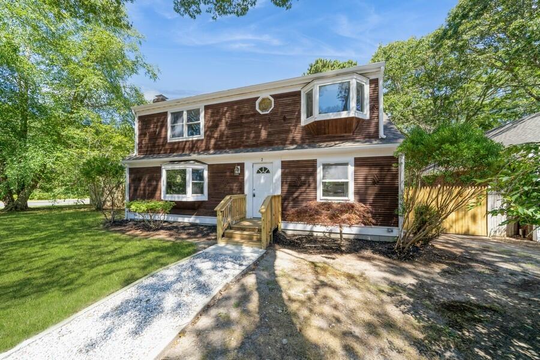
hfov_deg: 112.6
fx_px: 180
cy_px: 180
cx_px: 270
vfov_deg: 90.0
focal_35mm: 12
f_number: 7.1
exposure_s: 1/125
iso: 200
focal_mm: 12
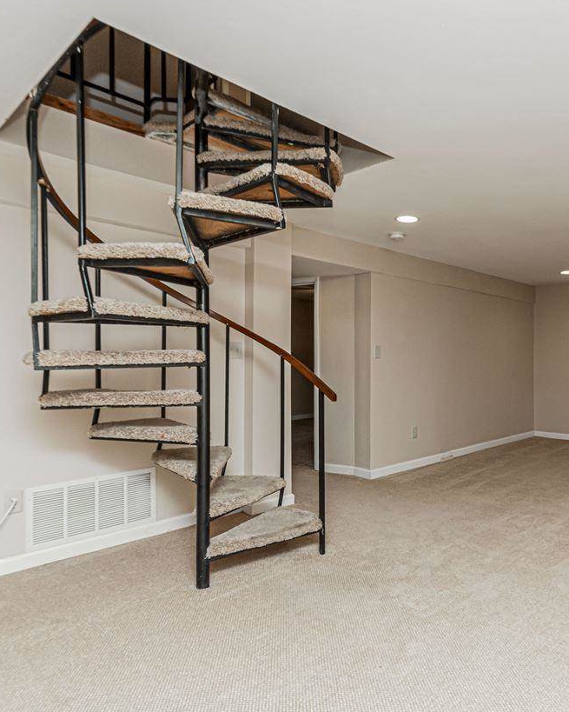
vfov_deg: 75.0
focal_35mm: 22
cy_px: 359
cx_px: 420
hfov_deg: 60.0
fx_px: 463
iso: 800
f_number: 10
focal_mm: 10
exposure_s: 1/60
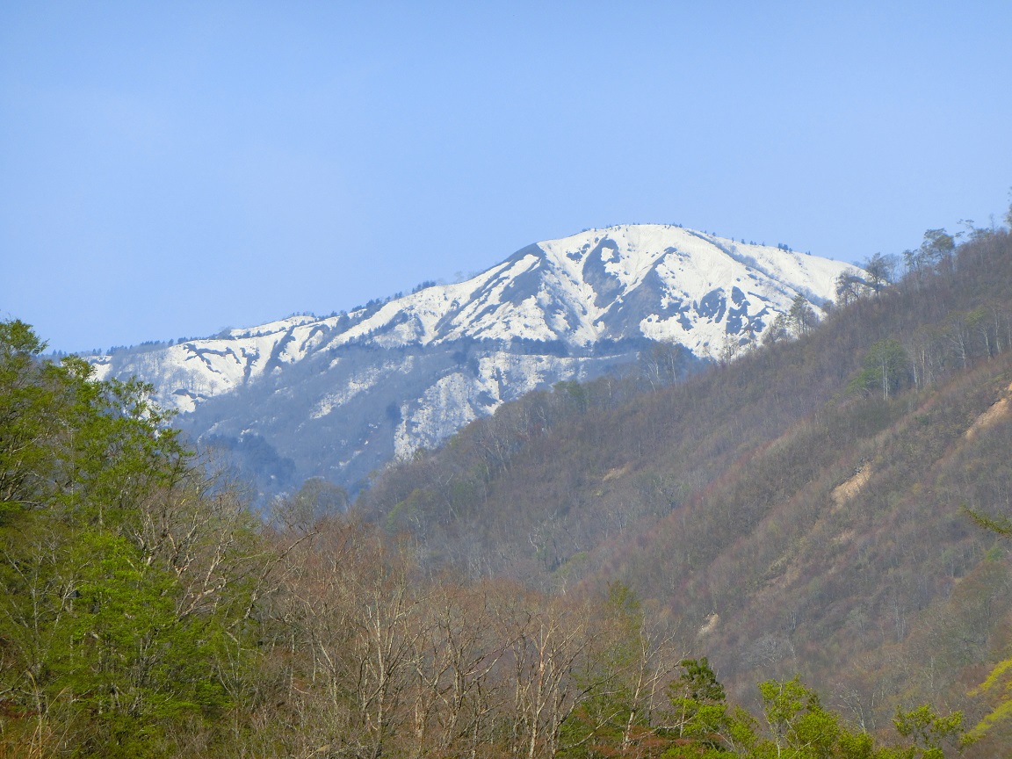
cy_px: 380
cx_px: 506
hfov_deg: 6.7
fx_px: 8595
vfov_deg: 5.1
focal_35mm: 294
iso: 80
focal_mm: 52.5
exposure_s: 1/400
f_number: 5.8
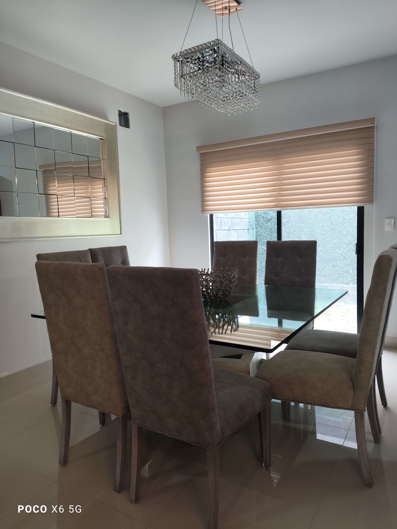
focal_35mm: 25
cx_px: 198
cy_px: 264
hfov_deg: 54.9
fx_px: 382
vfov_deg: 69.4
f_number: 1.79
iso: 250
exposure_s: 1/40
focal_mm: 4.71
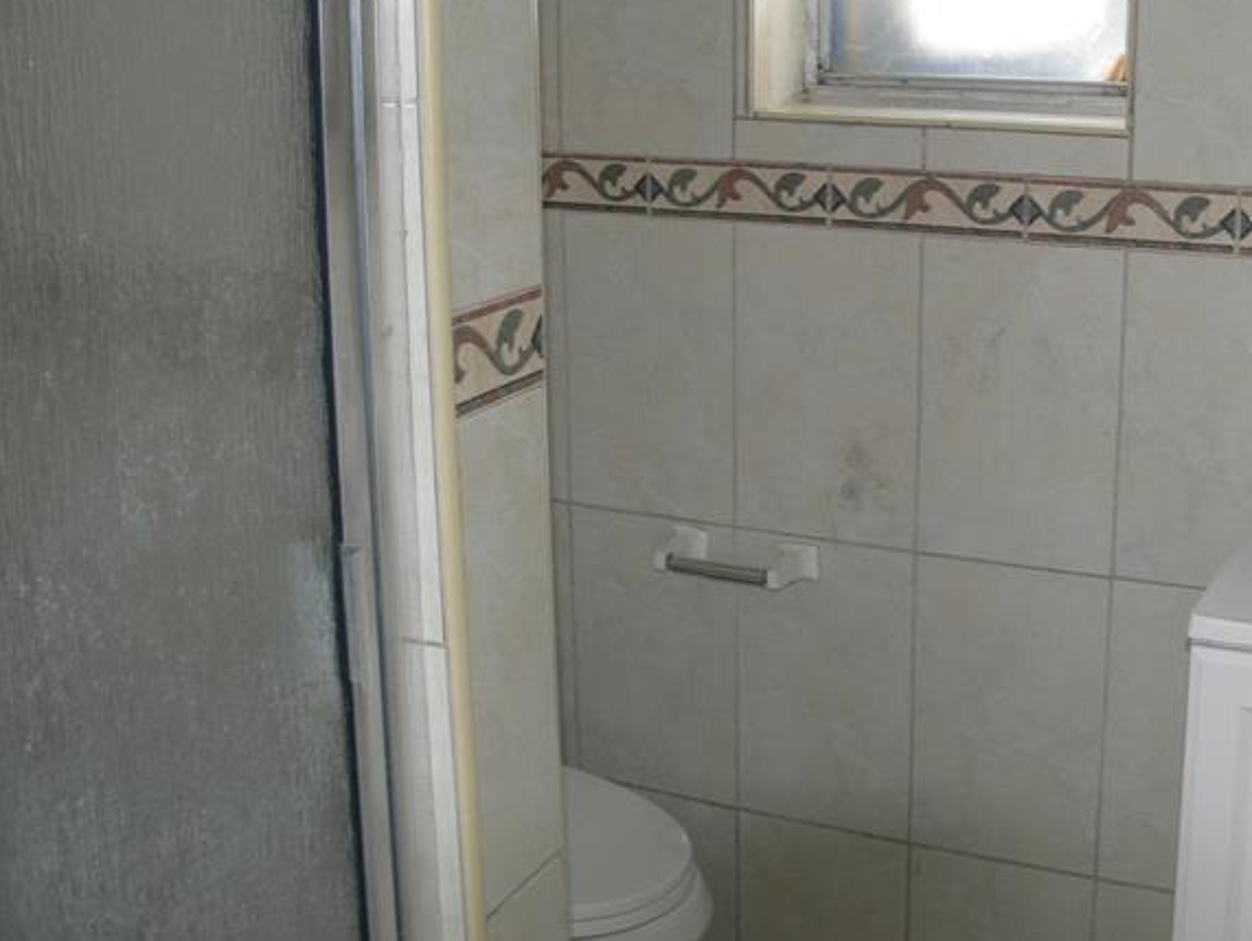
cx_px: 873
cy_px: 327
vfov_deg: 29.5
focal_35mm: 49
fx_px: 1773
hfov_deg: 38.3
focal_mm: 7.4
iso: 100
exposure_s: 1/30
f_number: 2.8
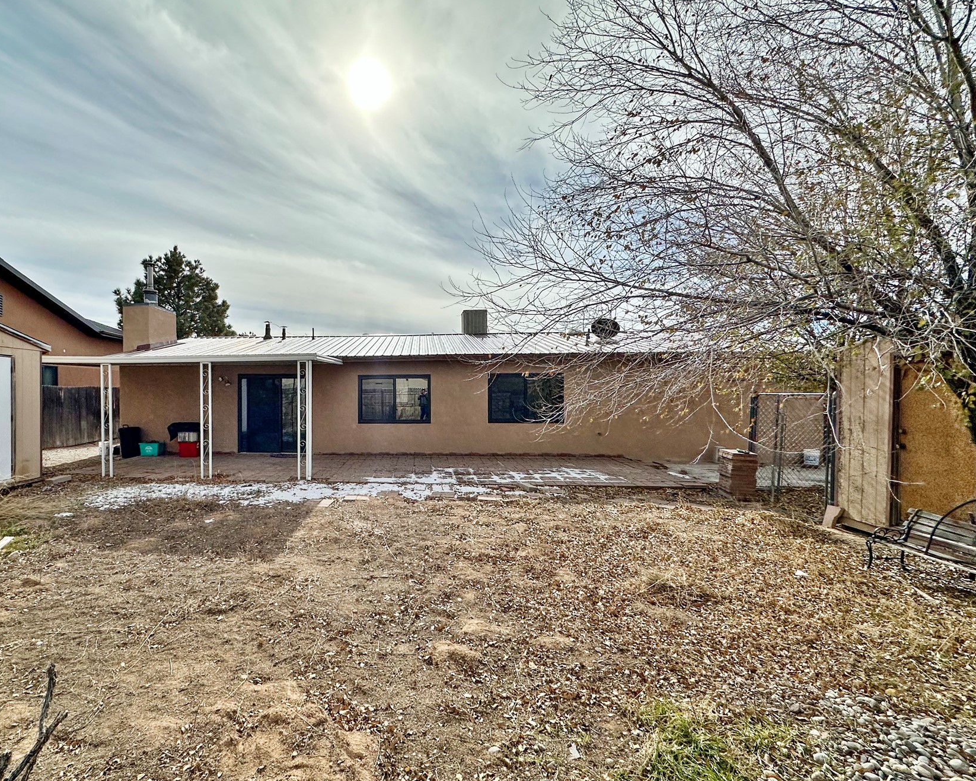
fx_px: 491
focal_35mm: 17
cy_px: 385
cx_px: 377
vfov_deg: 77.0
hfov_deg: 88.2
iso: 50
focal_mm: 2.22
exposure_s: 1/8400
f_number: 2.2
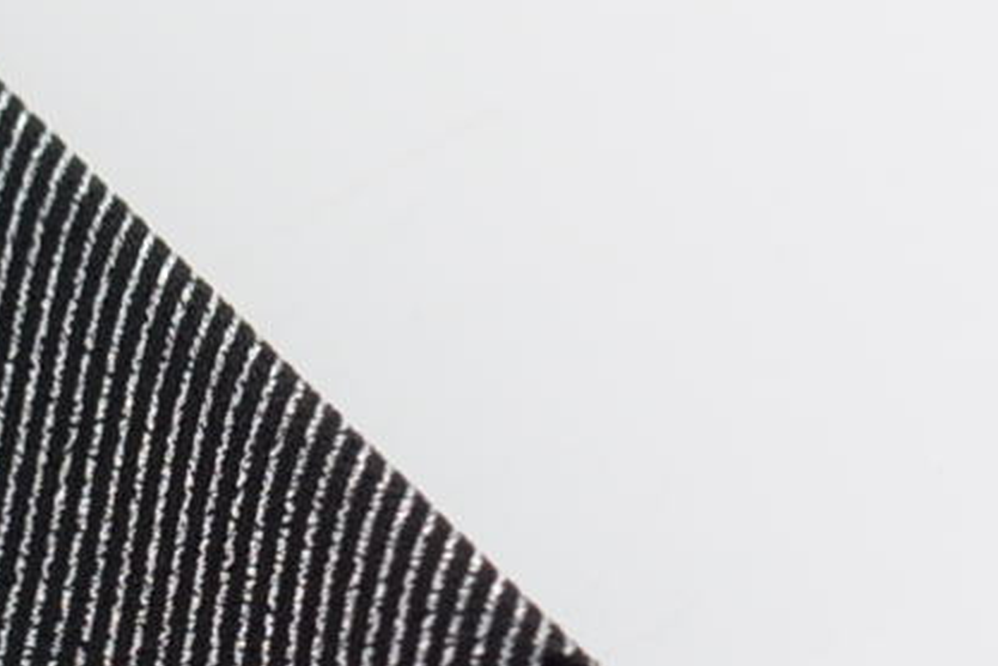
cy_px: 1346
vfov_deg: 3.8
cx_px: -2561
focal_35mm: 361
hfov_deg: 5.2
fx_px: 10007
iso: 100
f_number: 4
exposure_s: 1/100
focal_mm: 50
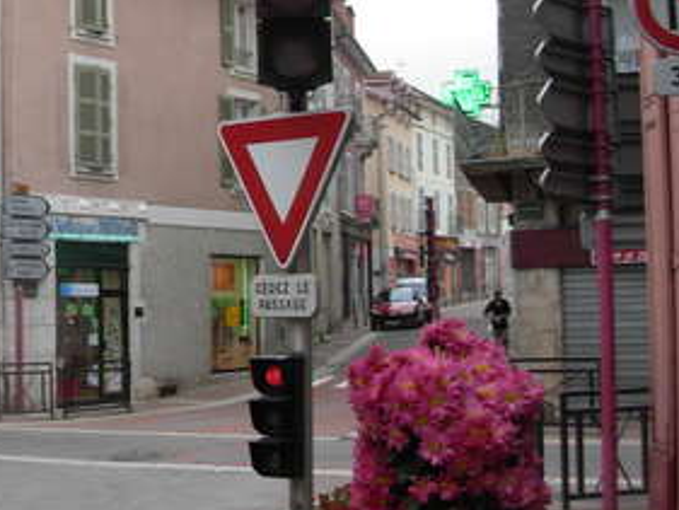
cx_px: 31
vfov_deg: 18.2
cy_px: 174
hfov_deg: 23.3
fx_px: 1590
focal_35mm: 81
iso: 79
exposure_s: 1/136
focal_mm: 6.3
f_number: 2.9
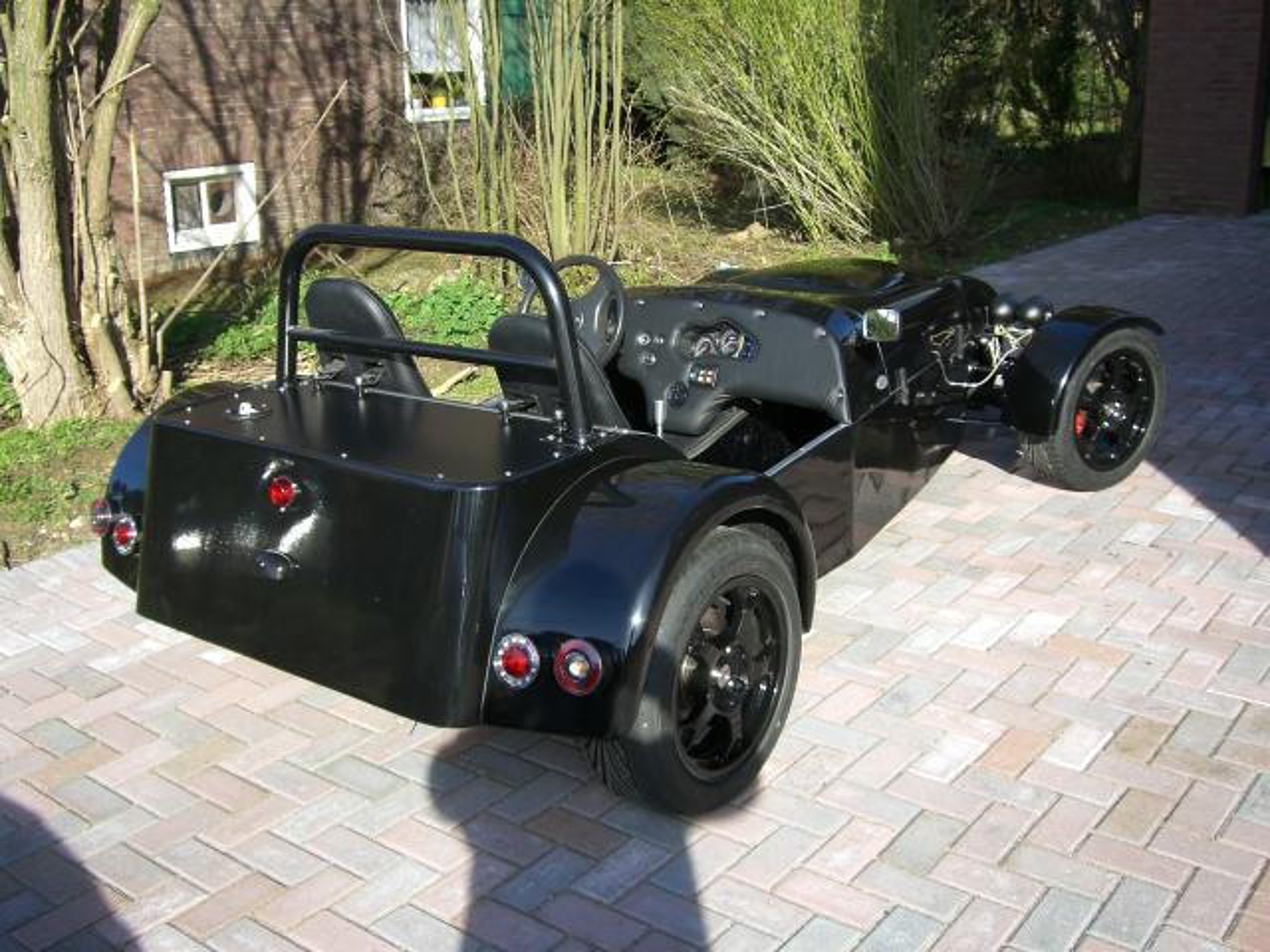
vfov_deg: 37.7
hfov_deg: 49.0
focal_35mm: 38
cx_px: 635
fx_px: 1394
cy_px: 476
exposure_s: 1/200
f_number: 4.3
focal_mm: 6.2
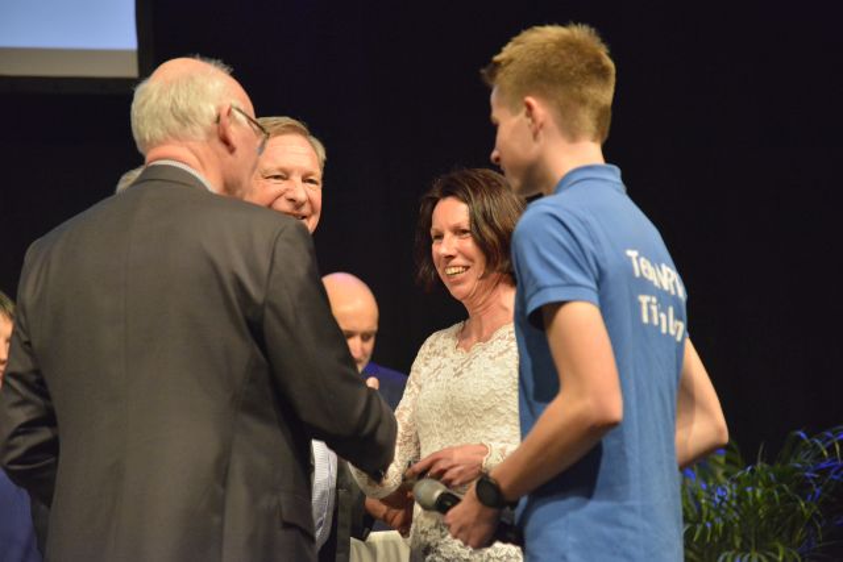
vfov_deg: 12.5
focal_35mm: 110
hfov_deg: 18.6
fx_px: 2576
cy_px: 281
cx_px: 422
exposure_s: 1/250
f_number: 4
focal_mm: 110
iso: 6400
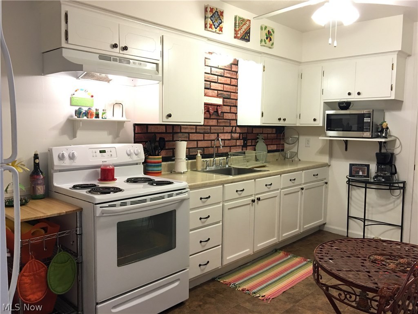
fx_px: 350
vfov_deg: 48.2
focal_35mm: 29
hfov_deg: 61.7
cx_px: 209
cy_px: 157
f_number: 2.2
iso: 80
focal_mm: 4.15
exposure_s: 1/15
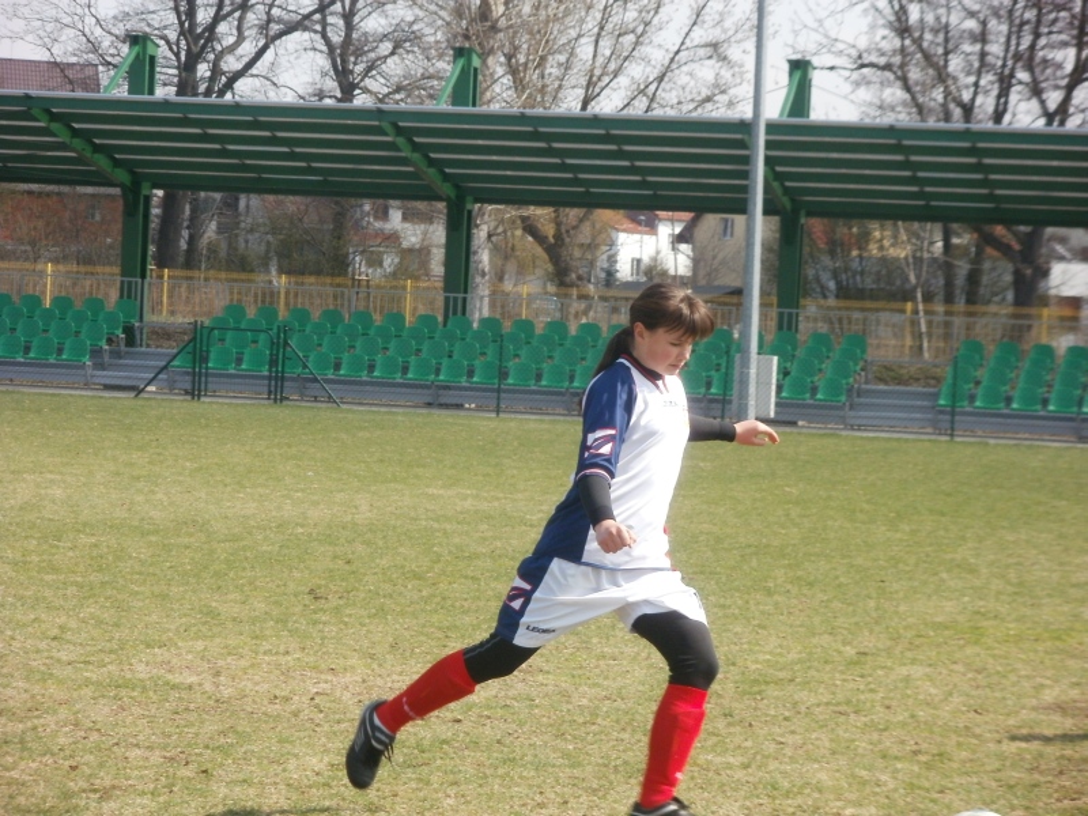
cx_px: 544
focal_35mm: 121
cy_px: 408
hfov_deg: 16.3
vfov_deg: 12.2
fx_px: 3803
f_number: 5.3
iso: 160
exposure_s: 1/400
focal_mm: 21.2
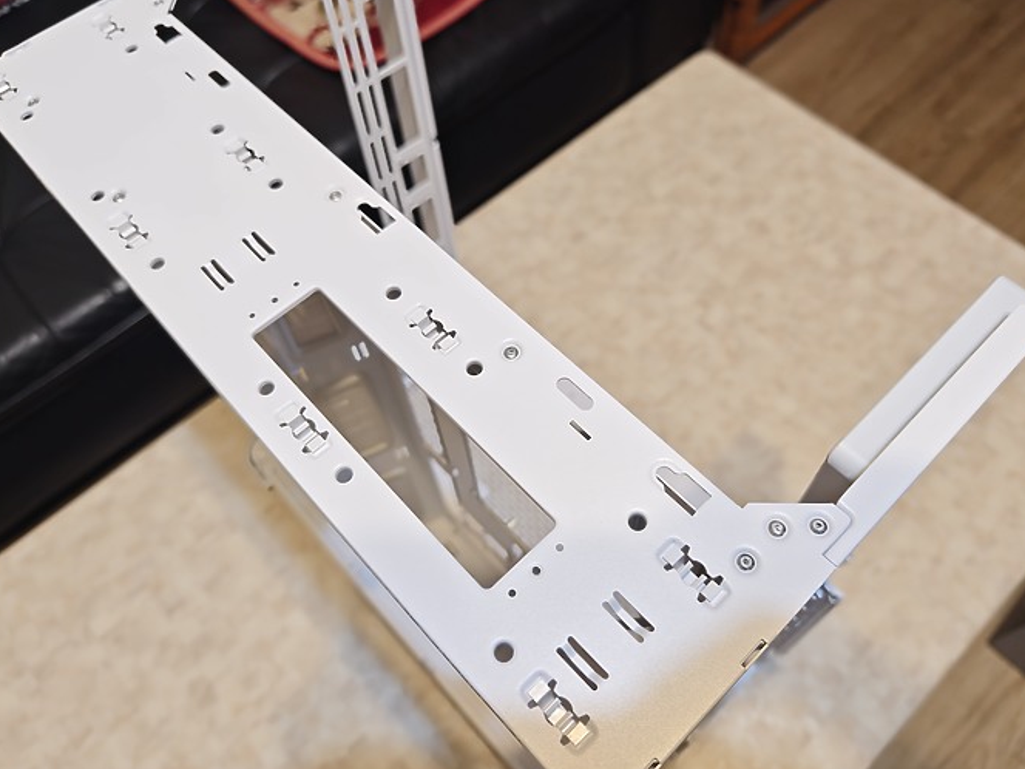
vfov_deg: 51.3
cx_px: 511
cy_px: 345
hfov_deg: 65.3
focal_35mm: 27
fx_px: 799
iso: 243
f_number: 1.75
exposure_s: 1/60
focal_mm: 8.67
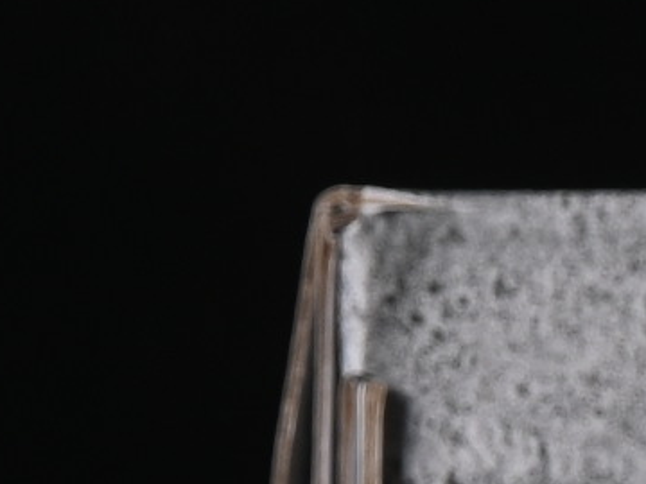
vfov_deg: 2.7
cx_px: 2128
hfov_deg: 3.5
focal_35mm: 557
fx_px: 10395
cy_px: 231
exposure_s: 1/60
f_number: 7.1
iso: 160
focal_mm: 50
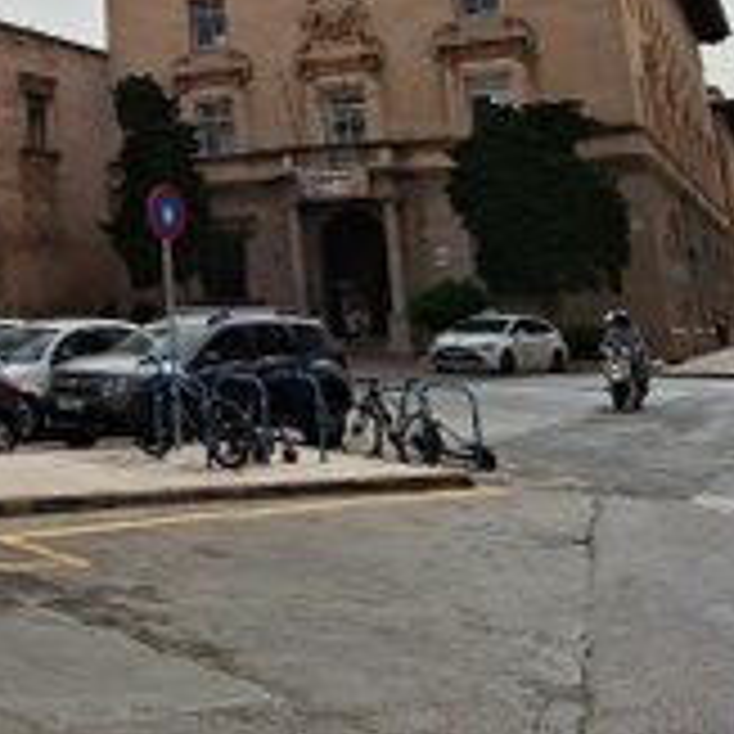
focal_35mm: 60
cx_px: -90
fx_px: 1439
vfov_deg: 26.4
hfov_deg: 26.2
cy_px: -72
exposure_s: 1/10000
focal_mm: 5.54
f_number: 1.8
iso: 40
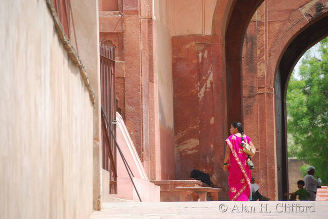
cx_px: 164
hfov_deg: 6.9
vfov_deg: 4.6
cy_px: 110
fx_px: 2736
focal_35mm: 300
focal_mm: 200
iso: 100
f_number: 5.6
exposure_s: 1/160
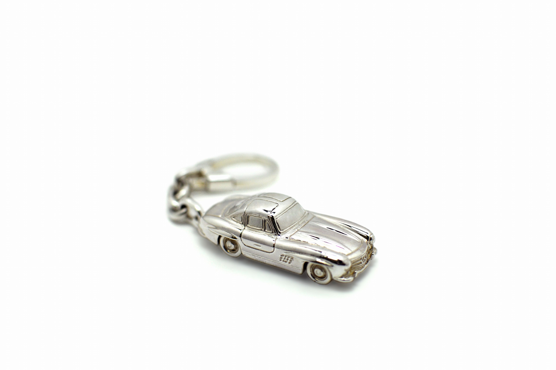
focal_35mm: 52
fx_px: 810
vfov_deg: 25.7
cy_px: 185
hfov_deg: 37.9
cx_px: 278
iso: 200
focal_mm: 35
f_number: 2.8
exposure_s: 1/500
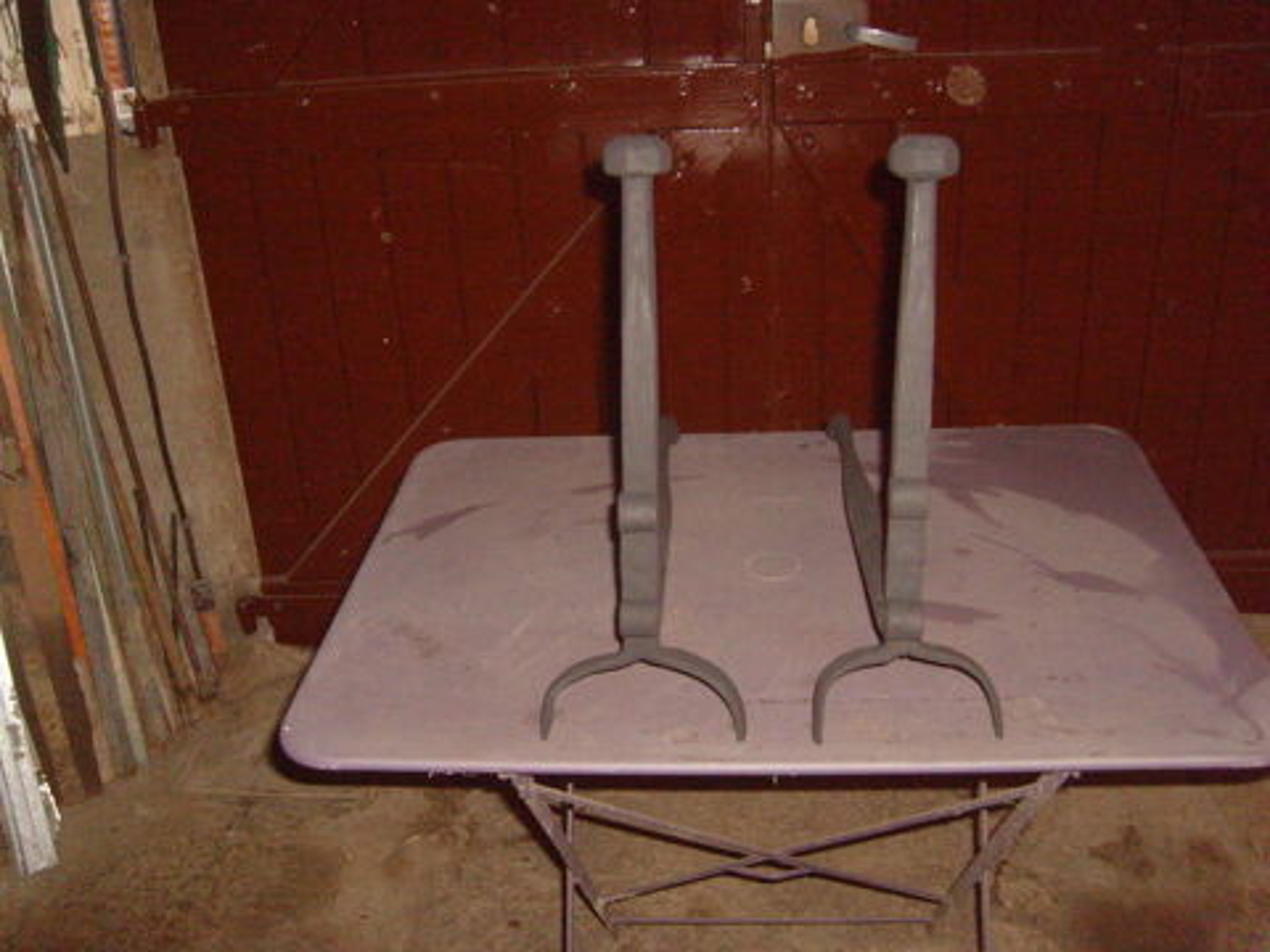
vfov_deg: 40.7
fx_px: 1284
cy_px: 476
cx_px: 635
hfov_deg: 52.6
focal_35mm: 35
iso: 400
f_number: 2.8
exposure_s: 1/45
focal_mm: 5.8
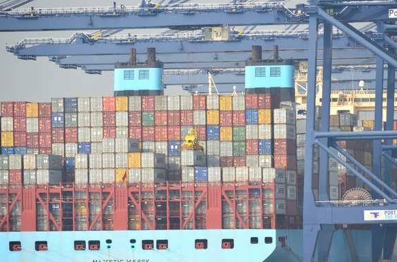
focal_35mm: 367
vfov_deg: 3.7
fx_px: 4036
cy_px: 136
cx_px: 225
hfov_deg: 5.6
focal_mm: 200
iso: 100
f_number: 5.6
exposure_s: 1/400
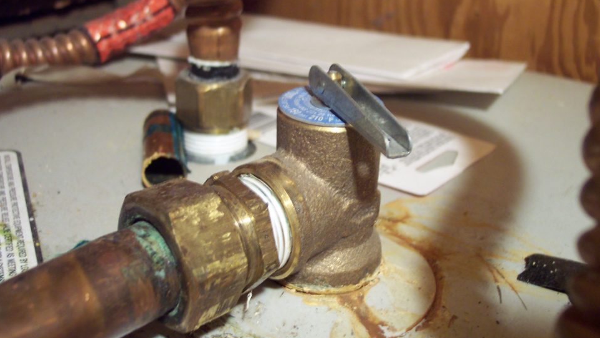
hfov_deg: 46.4
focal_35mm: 44
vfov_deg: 27.1
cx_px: 306
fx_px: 700
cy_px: 157
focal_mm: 8
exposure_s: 1/8
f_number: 2.8
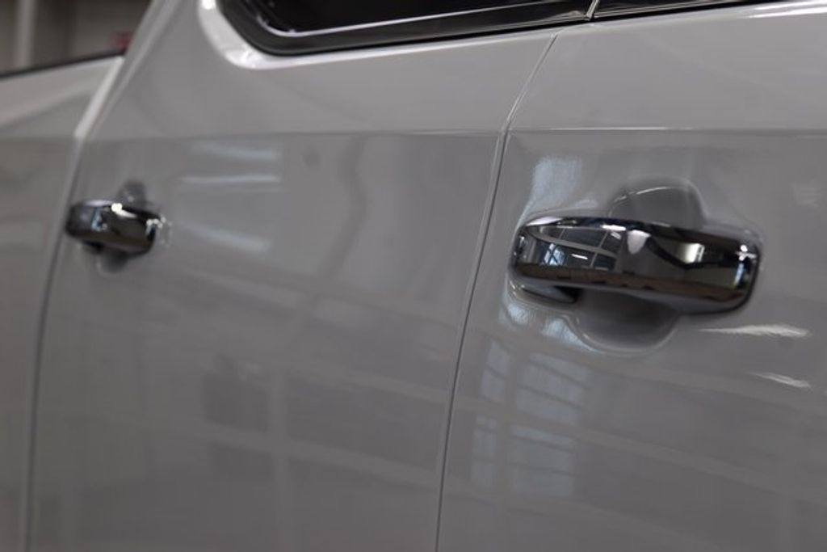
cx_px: 414
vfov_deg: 13.0
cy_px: 276
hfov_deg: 19.5
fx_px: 2412
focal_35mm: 105
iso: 400
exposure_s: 1/30
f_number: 7.1
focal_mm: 70
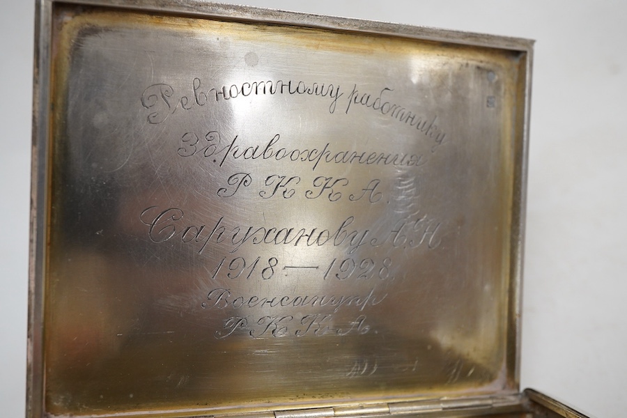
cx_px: 314
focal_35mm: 45
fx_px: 784
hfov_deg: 43.6
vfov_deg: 29.9
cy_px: 209
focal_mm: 30
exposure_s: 1/125
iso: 1250
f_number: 10
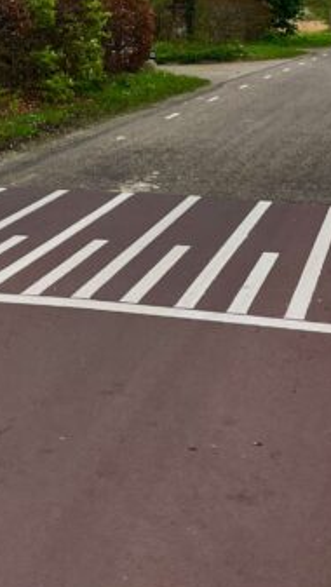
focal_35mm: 86
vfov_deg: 22.8
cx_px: -94
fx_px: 1340
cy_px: -113
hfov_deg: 13.6
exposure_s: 1/1140
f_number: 1.6
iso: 50
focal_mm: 5.1
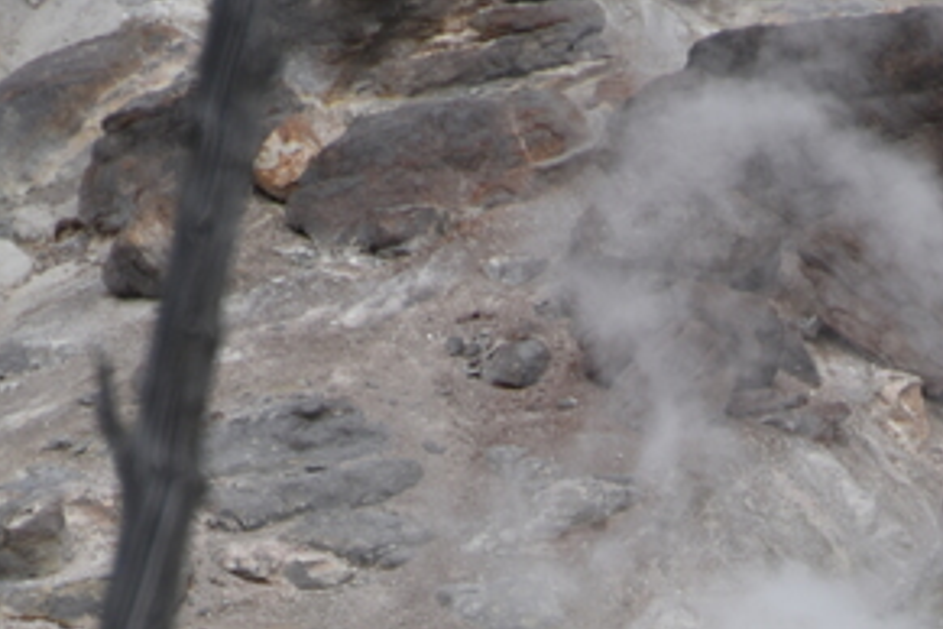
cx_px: 804
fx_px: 34574
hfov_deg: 1.6
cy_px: 1138
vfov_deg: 1.0
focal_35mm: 1320
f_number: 5.6
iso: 160
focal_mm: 300
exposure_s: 1/640
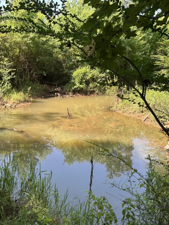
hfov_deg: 40.0
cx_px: 50
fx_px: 228
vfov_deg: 52.6
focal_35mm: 35
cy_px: 113
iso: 50
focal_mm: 5.7
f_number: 1.5
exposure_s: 1/484
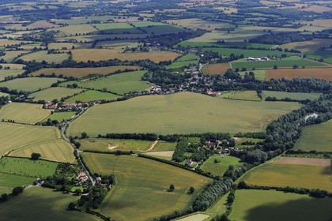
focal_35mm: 70
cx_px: 166
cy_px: 110
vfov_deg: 19.5
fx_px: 646
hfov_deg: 28.8
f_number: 8
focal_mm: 70
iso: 400
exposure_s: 1/800
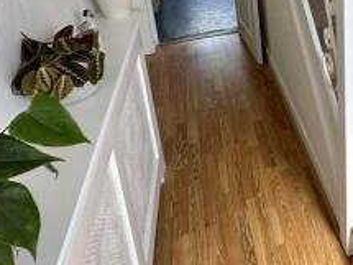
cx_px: 354
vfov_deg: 34.2
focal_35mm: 38
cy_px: -2
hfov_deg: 42.3
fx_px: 387
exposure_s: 1/99
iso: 64
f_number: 2.2
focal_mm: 2.22
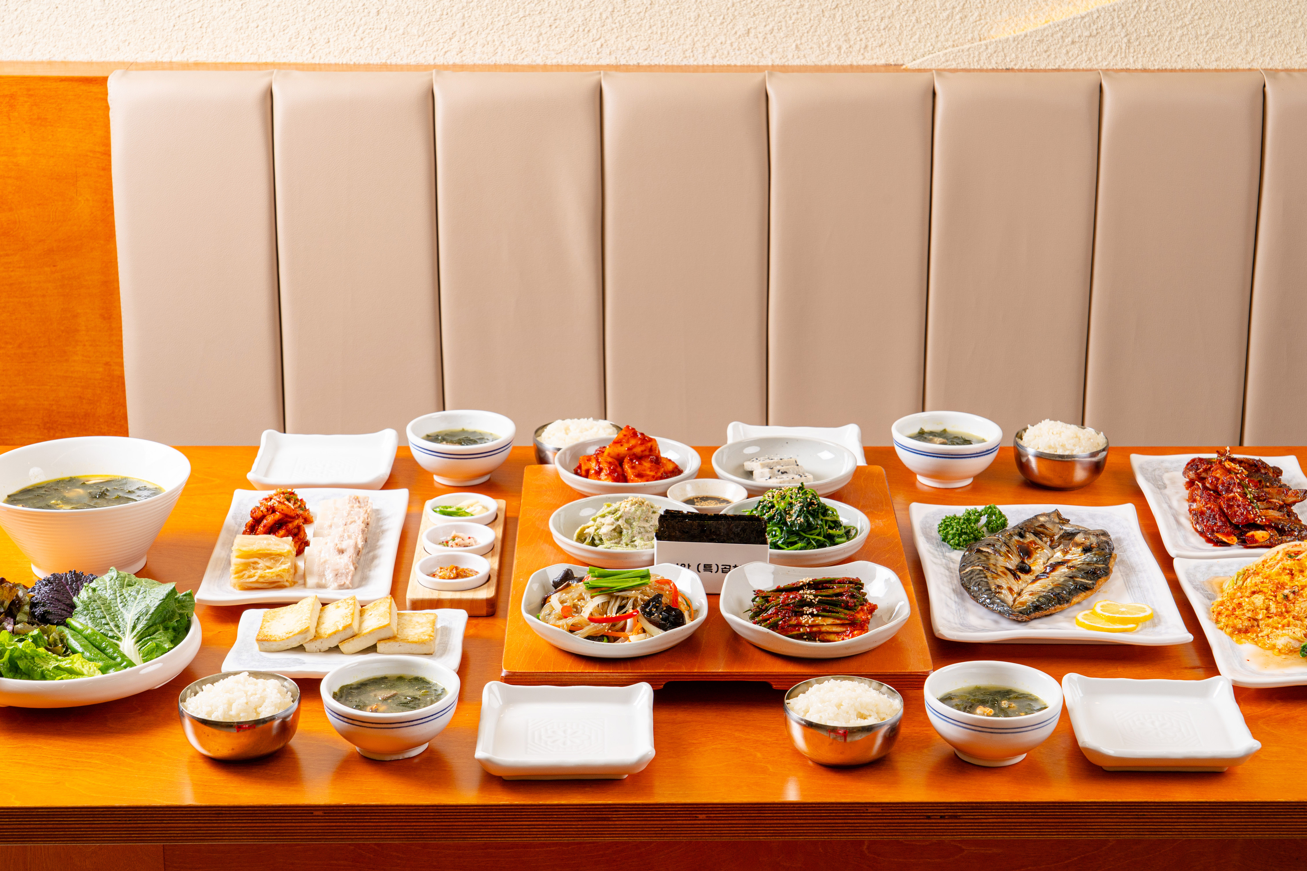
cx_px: 654
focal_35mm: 68
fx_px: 2469
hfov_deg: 29.7
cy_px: 436
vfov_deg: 20.0
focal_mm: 68
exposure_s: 1/125
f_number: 11
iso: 250
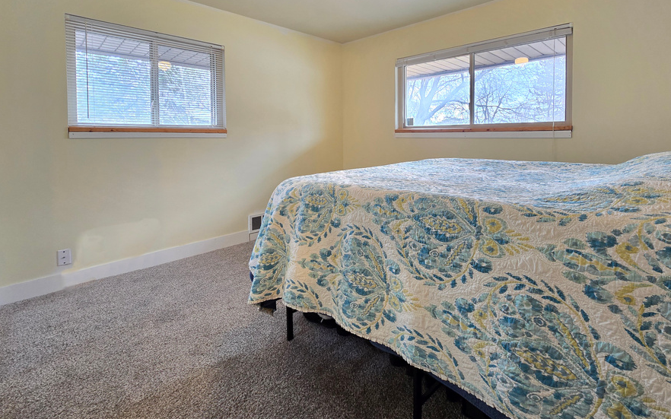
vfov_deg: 70.0
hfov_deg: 97.5
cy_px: 154
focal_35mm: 16
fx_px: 293
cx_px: 367
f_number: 2.2
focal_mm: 2.2
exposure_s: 1/60
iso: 200
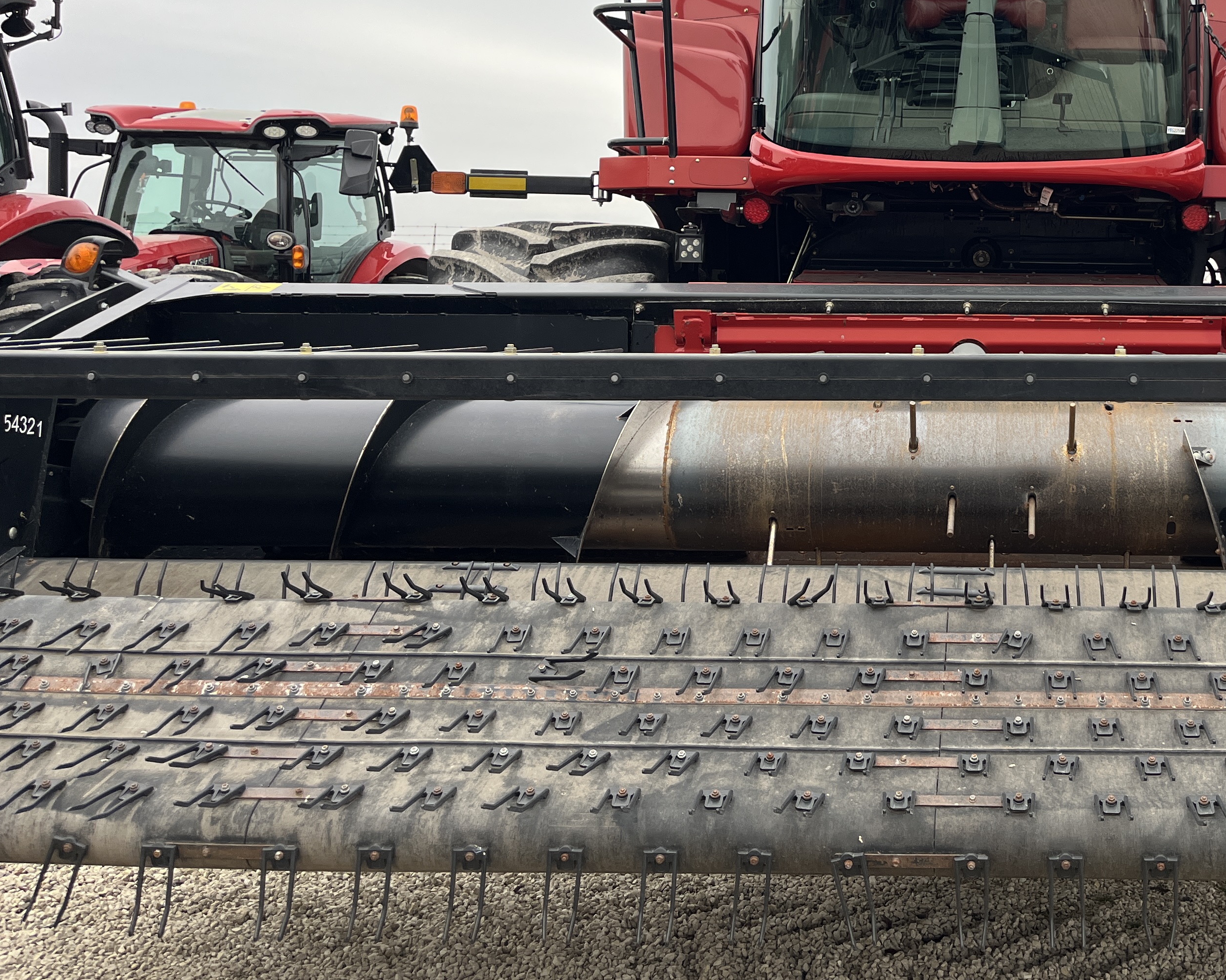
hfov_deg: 42.7
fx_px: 1488
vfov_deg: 35.7
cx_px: 988
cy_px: 245
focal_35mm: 41
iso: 50
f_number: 1.6
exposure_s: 1/310
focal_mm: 5.1
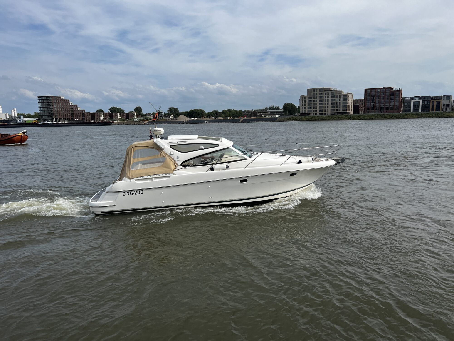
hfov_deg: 67.3
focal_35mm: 26
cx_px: 227
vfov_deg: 53.1
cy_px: 170
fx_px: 341
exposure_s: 1/6211
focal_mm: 5.7
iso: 50
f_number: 1.5
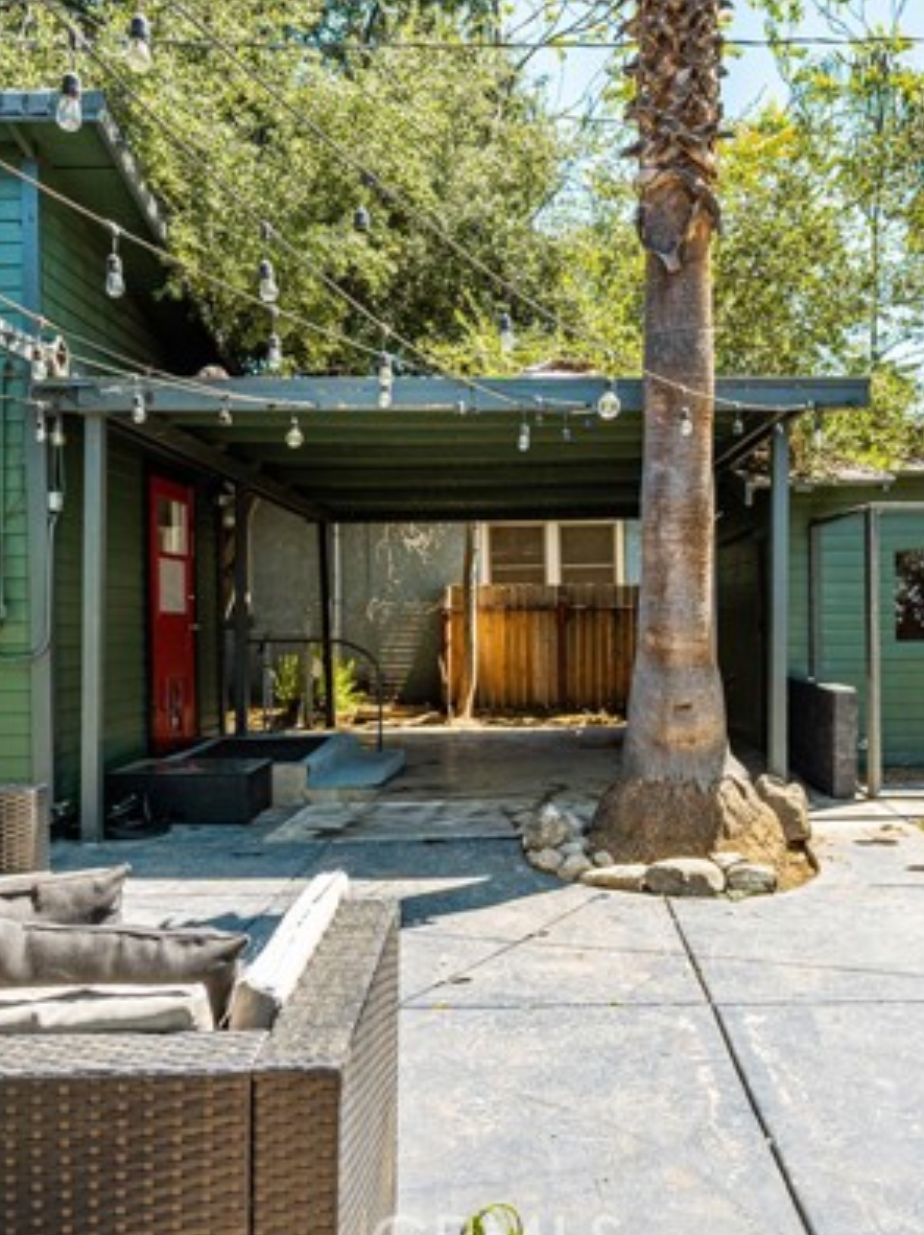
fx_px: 891
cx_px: 558
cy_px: 619
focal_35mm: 25
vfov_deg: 69.4
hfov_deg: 54.4
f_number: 6.3
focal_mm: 16
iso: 100
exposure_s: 1/200
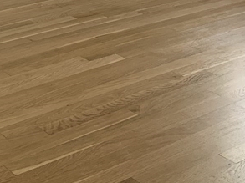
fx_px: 643
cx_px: 104
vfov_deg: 15.0
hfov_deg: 21.5
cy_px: -94
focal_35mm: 91
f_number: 1.8
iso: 64
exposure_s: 1/121
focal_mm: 4.25
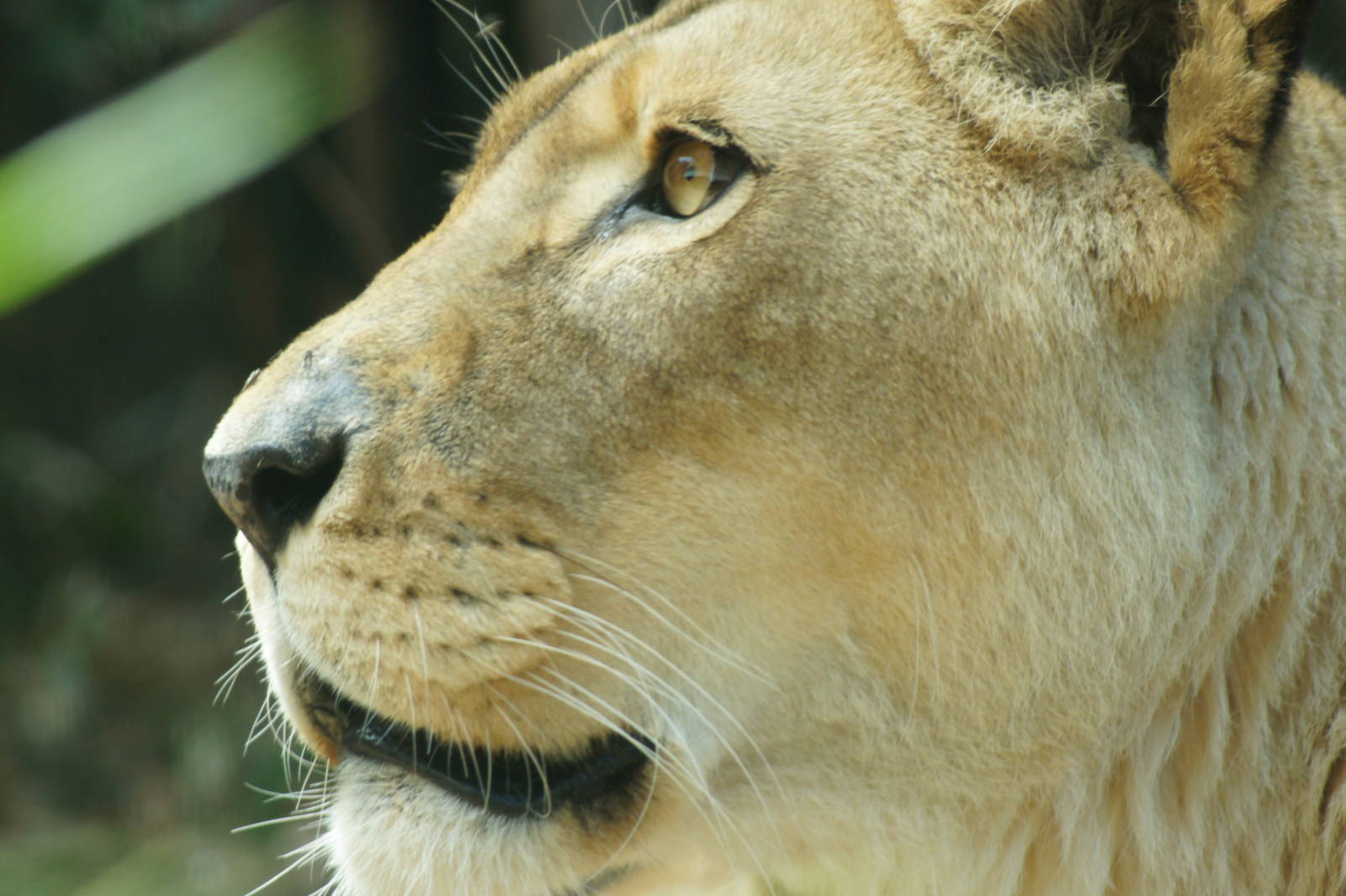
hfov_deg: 6.9
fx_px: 11210
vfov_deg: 4.6
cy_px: 448
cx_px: 673
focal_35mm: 300
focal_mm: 200
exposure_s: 1/80
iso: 400
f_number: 5.6
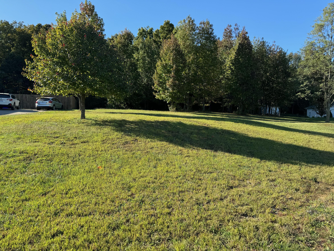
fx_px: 232
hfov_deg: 71.6
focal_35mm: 24
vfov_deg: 56.8
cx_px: 167
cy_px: 126
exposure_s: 1/1425
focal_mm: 6.76
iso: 80
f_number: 1.78
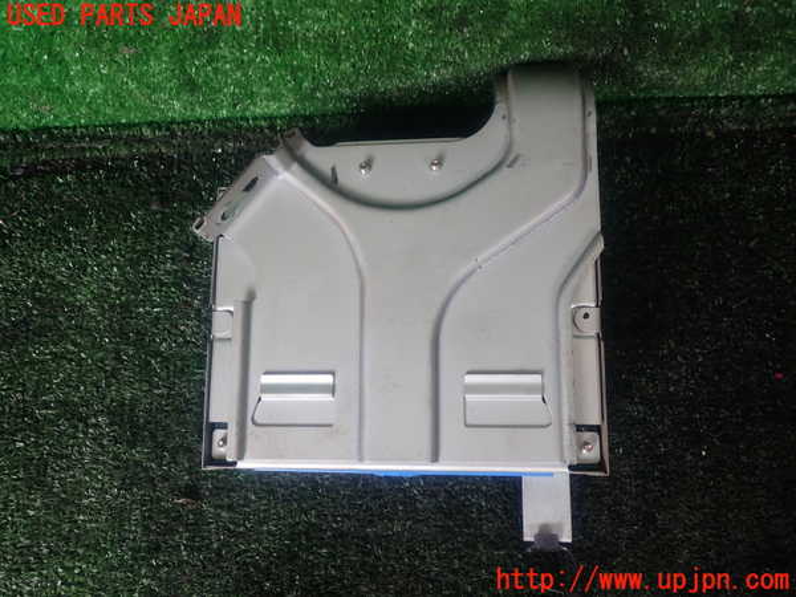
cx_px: 398
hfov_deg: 60.0
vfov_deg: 46.8
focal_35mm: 30
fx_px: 690
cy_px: 298
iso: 125
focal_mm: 5.4
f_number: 2.3
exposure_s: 1/60
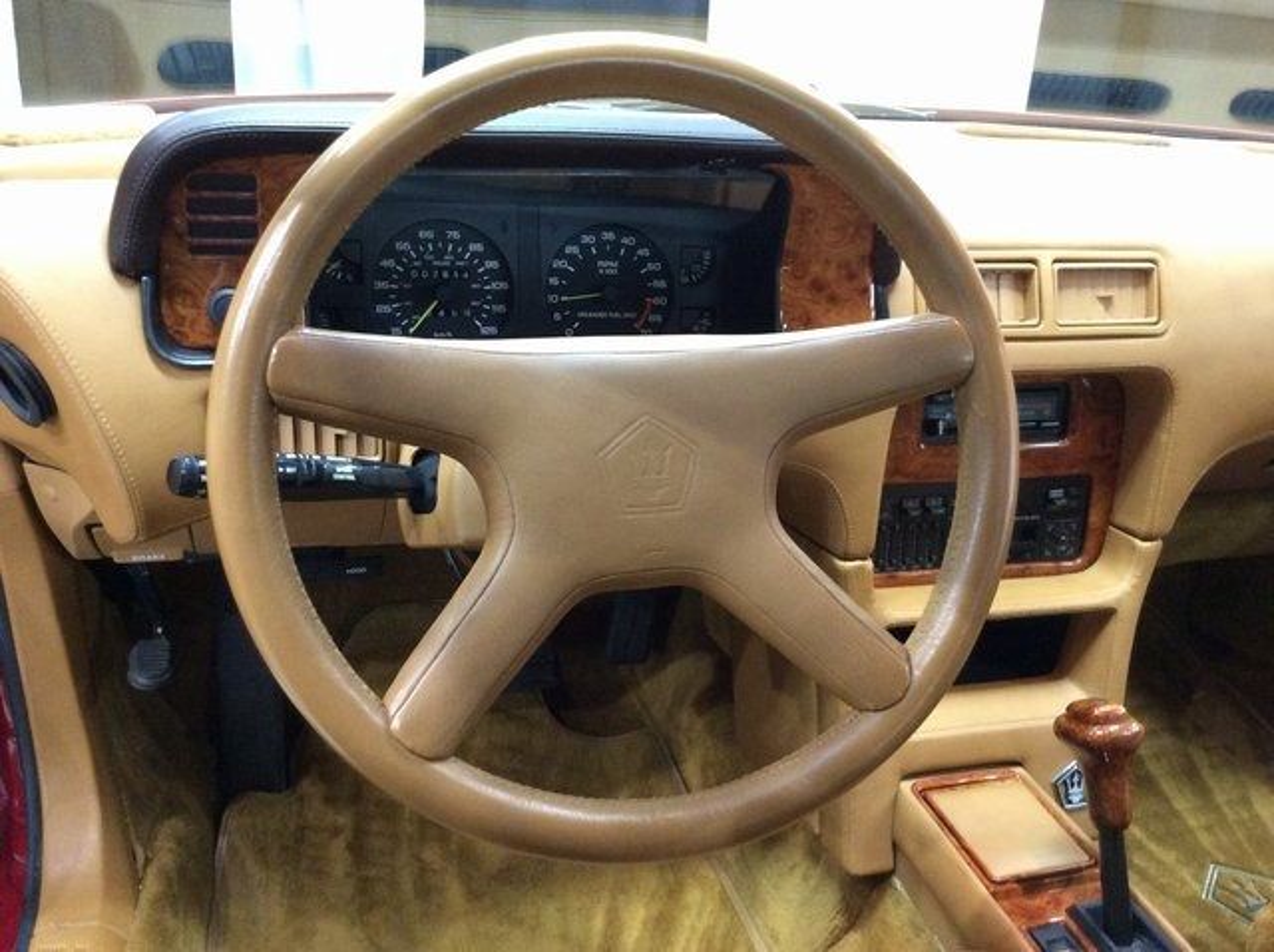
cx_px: 637
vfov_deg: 44.1
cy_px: 476
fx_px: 1176
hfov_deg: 56.9
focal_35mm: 32
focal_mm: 3.3
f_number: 2.4
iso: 250
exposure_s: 1/15
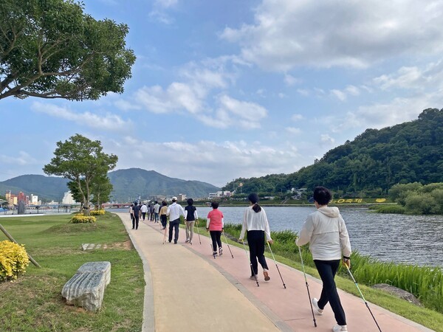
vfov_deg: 53.1
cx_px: 222
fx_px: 333
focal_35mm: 26
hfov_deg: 67.3
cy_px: 166
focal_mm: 4.25
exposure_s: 1/3205
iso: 32
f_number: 1.8
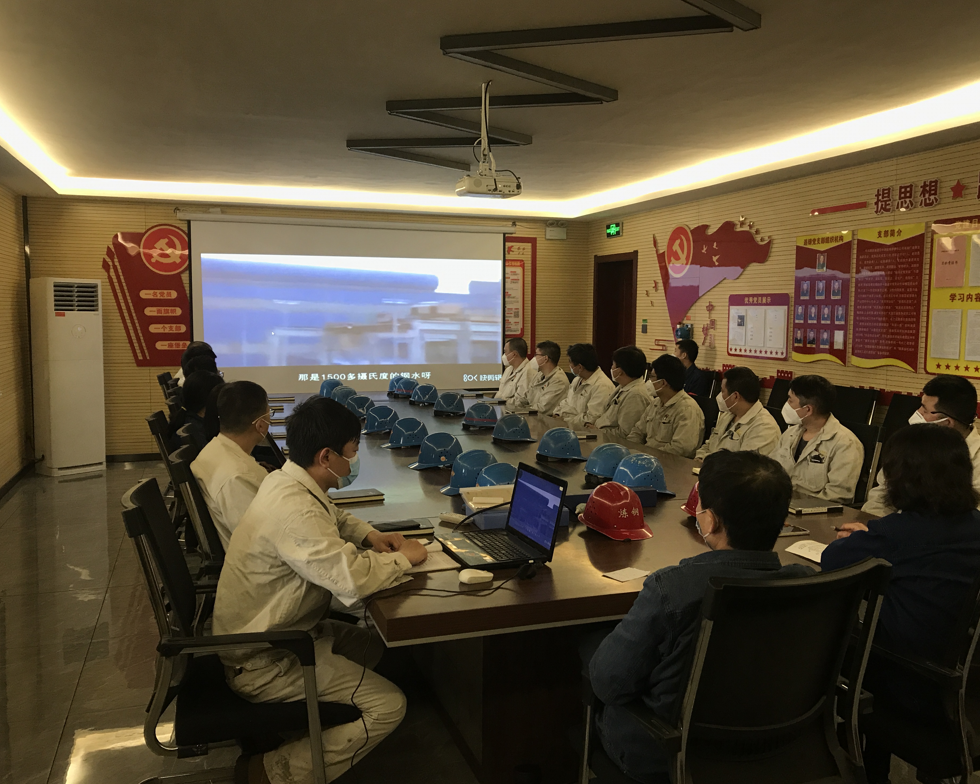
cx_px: 516
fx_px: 870
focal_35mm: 30
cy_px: 395
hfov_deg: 58.7
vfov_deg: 48.5
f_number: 1.8
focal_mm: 3.99
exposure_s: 1/16
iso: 40
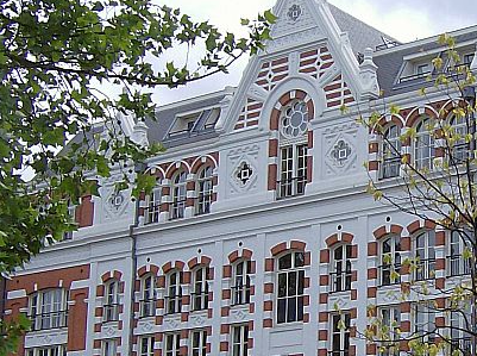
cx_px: 391
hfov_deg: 21.1
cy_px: 202
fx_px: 1265
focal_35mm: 92
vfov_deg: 16.0
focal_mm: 6
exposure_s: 1/820
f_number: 4.7
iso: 100
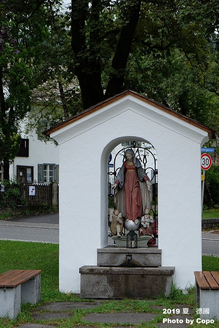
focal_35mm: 83
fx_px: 757
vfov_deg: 24.5
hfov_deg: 16.5
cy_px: 164
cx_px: 110
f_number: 4
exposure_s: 1/500
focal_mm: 55
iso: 400
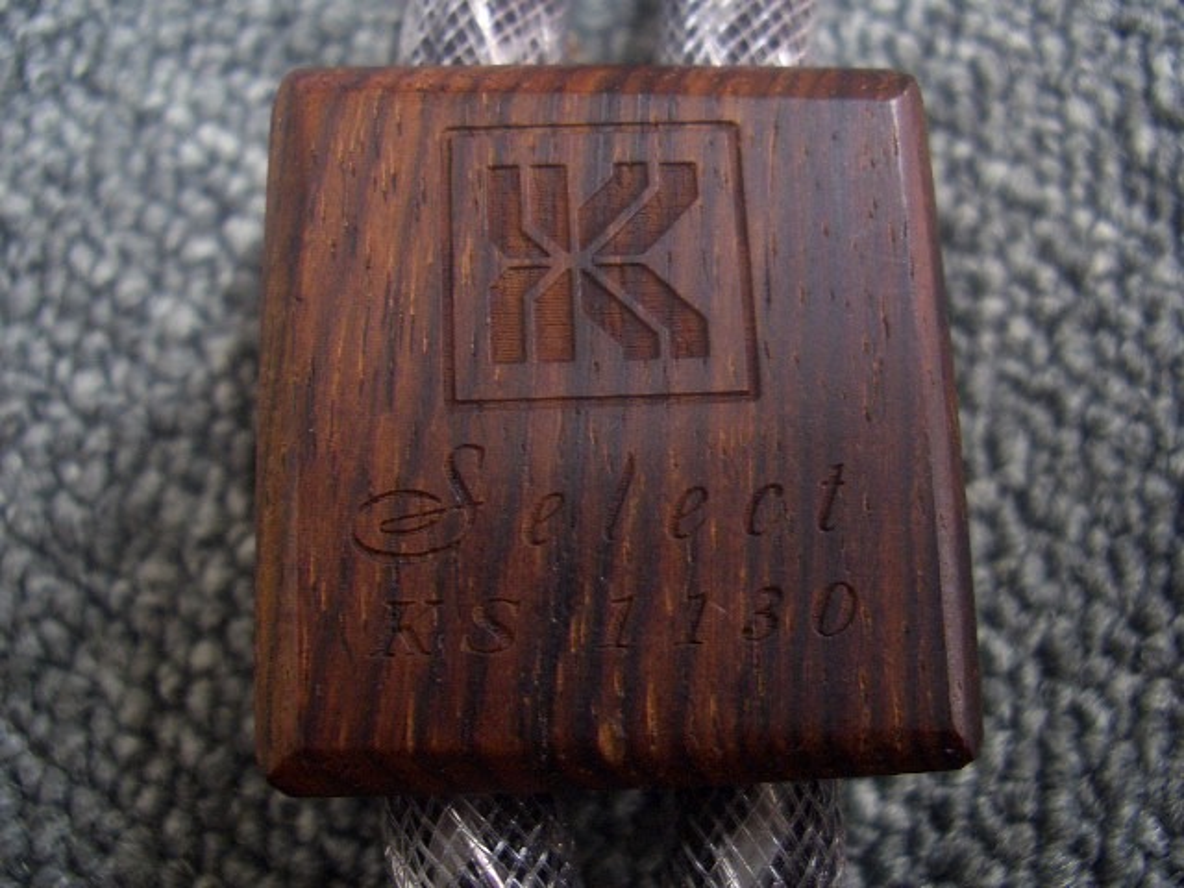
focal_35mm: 35
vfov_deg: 40.7
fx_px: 1197
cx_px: 592
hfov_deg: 52.6
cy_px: 444
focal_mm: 5.8
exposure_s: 1/8
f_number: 2.6
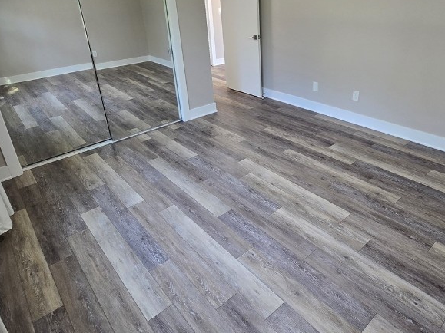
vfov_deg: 57.6
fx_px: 296
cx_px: 256
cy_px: 113
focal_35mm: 23
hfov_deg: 73.5
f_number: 2.2
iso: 160
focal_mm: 2.2
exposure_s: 1/60
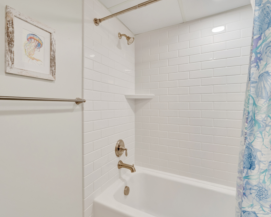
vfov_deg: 77.0
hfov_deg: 89.2
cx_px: 118
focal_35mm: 17
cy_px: 109
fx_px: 136
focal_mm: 15
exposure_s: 1/25
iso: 320
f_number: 8
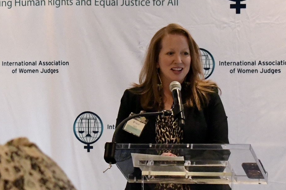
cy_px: 97
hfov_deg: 10.8
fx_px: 1509
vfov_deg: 7.2
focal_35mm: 190
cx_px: 166
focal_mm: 42
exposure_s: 1/250
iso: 6400
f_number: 5
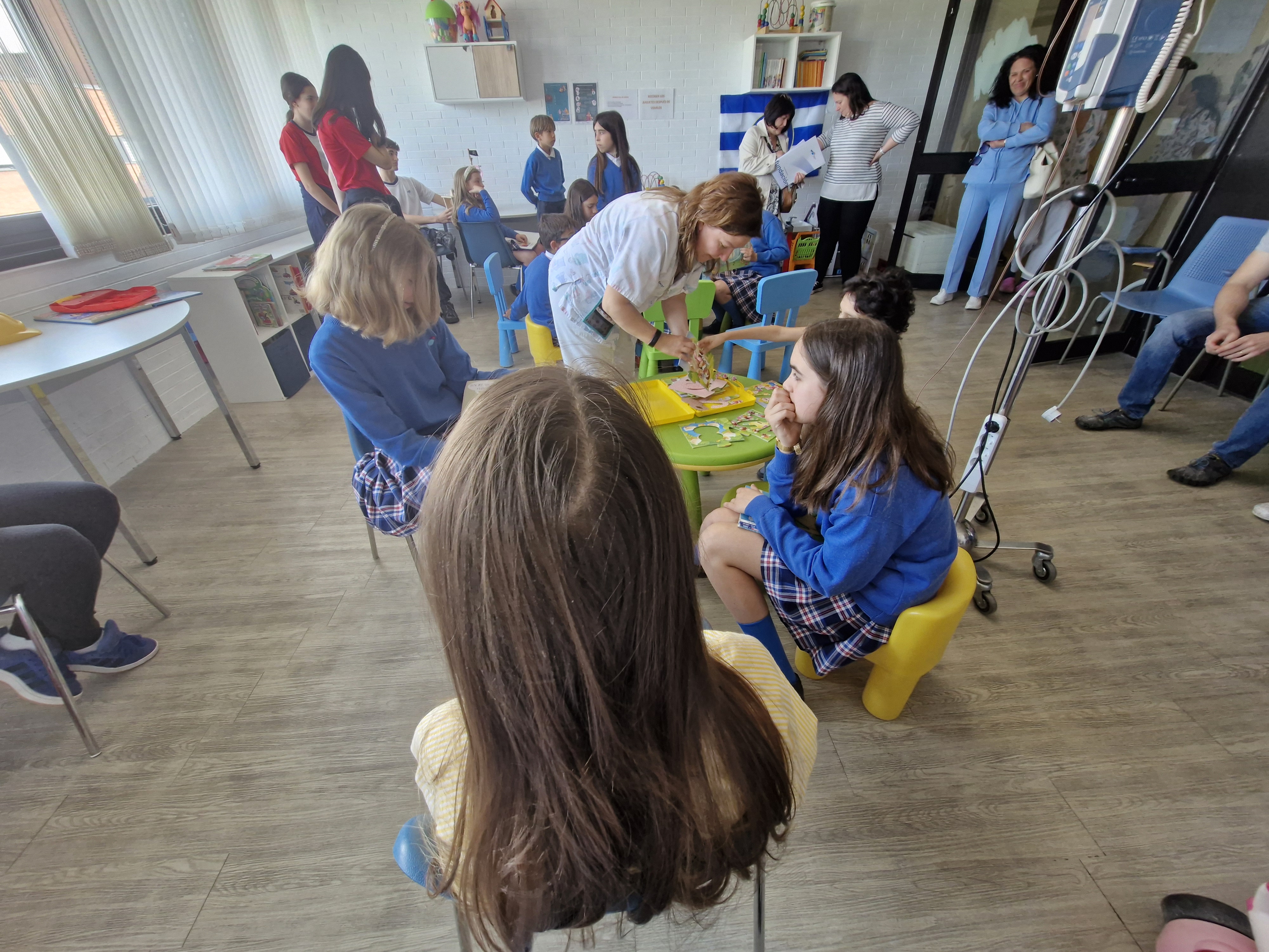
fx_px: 477
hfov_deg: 106.2
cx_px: 634
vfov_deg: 89.9
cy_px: 476
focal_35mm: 13
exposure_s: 1/50
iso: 100
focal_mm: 1.74
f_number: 2.2
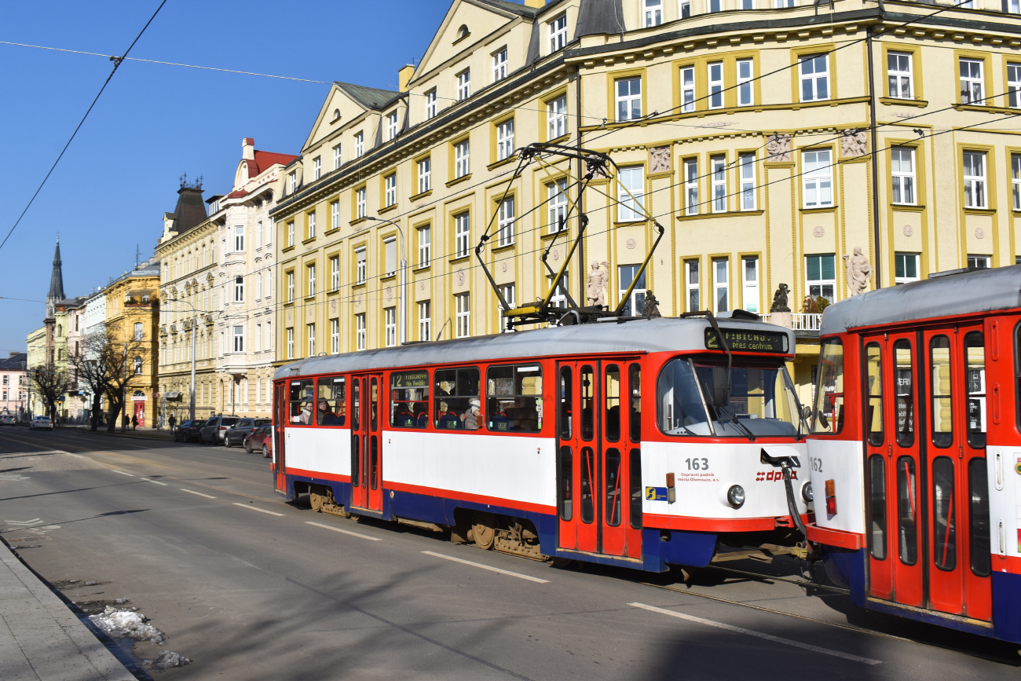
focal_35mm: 36
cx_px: 510
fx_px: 1021
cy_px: 340
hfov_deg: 53.1
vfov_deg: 36.9
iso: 200
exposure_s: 1/500
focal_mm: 24
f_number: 11
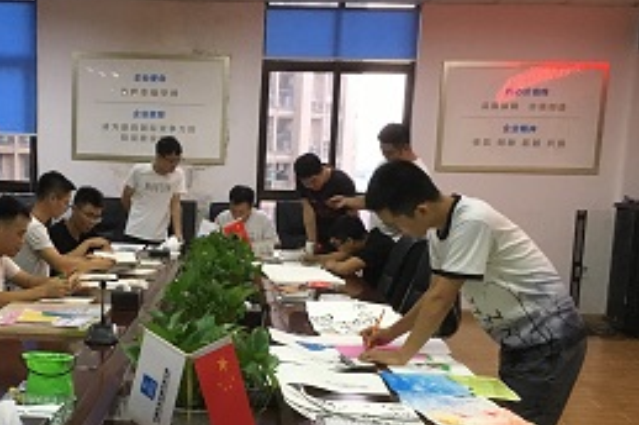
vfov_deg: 27.1
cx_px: 195
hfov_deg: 39.7
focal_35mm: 49
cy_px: 310
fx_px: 869
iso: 250
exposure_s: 1/25
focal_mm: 4.15
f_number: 2.2
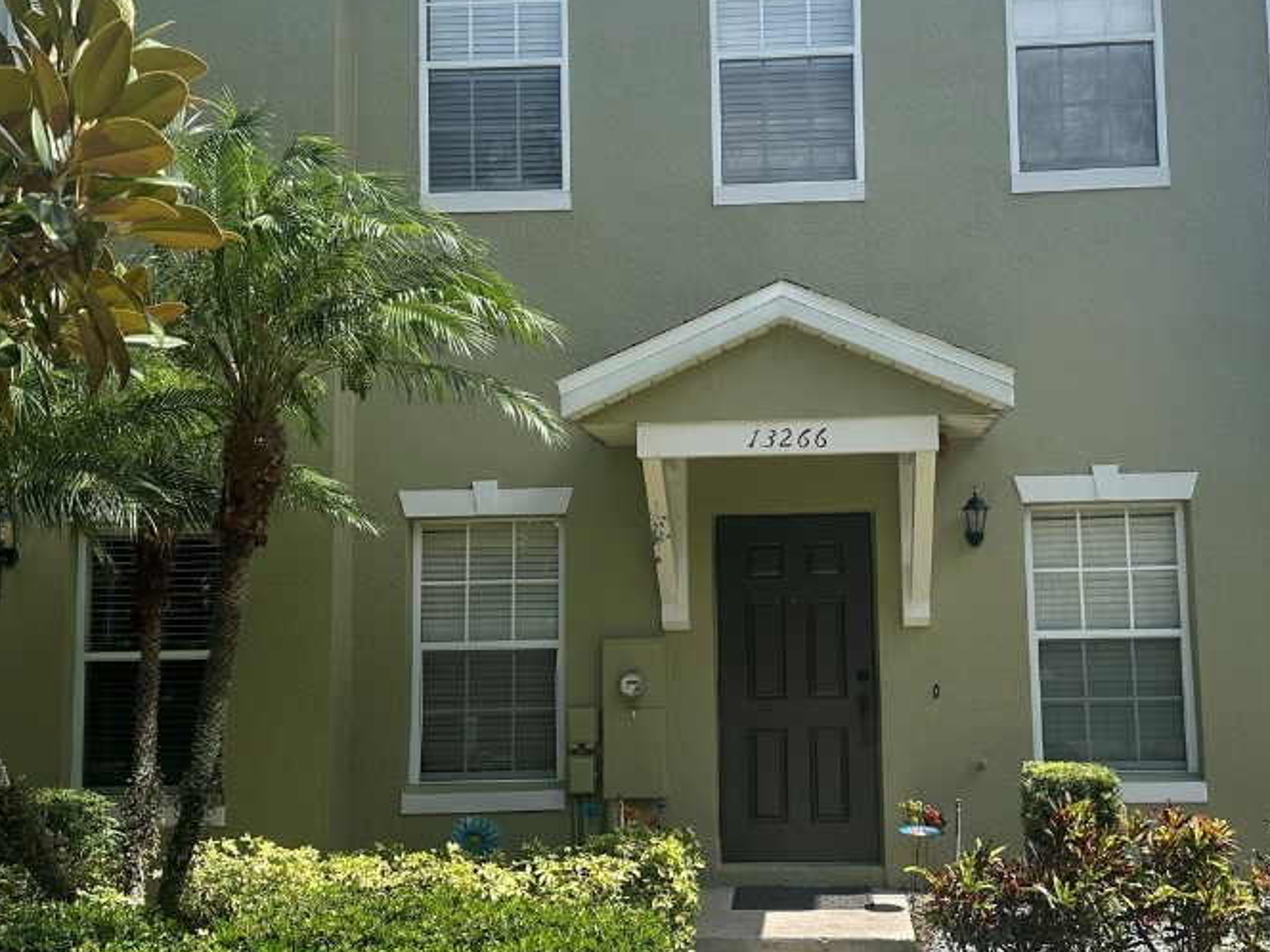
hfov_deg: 49.8
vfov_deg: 38.7
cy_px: 482
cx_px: 757
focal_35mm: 37
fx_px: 1357
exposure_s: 1/2525
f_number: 1.78
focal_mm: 6.86
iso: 80
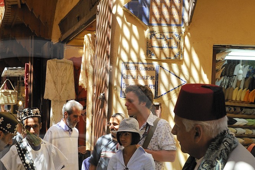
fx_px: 573
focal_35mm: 81
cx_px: 26
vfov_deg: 16.2
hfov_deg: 24.4
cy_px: 197
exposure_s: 1/160
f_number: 6.3
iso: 400
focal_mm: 34
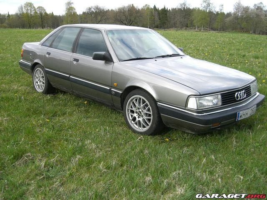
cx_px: 134
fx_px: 293
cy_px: 100
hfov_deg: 49.0
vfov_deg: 37.7
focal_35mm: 38
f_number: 2.8
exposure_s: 1/250
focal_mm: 7.9
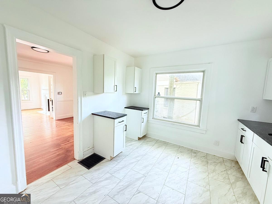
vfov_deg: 85.7
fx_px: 110
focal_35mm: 14
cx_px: 136
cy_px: 102
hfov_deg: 102.1
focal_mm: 2.22
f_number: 2.2
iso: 400
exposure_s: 1/60
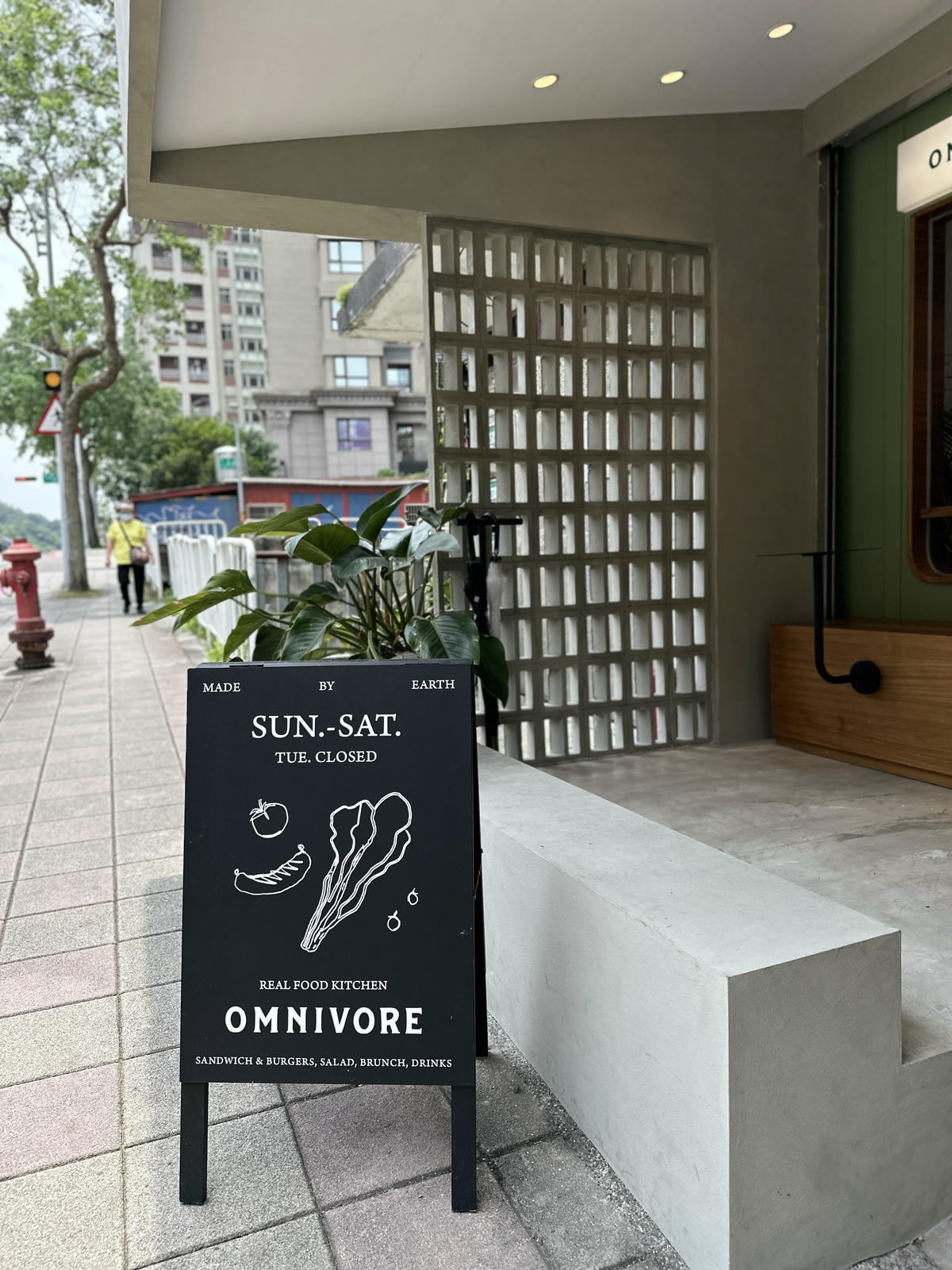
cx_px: 476
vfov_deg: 71.6
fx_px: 880
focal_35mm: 24
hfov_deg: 56.8
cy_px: 635
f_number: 1.78
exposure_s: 1/1157
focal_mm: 6.86
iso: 80
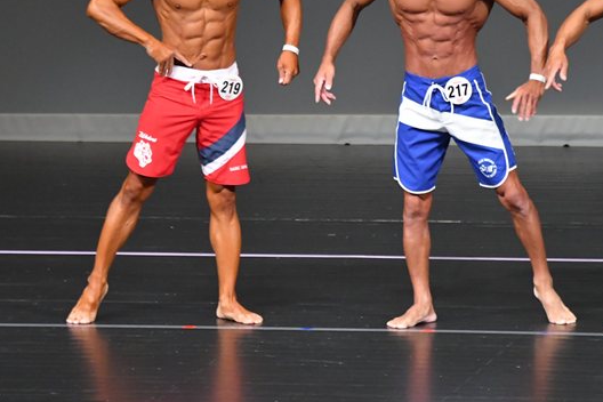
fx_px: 7738
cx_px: 295
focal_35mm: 462
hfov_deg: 4.5
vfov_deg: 3.0
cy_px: 122
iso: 5000
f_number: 5.6
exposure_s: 1/400
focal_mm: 210
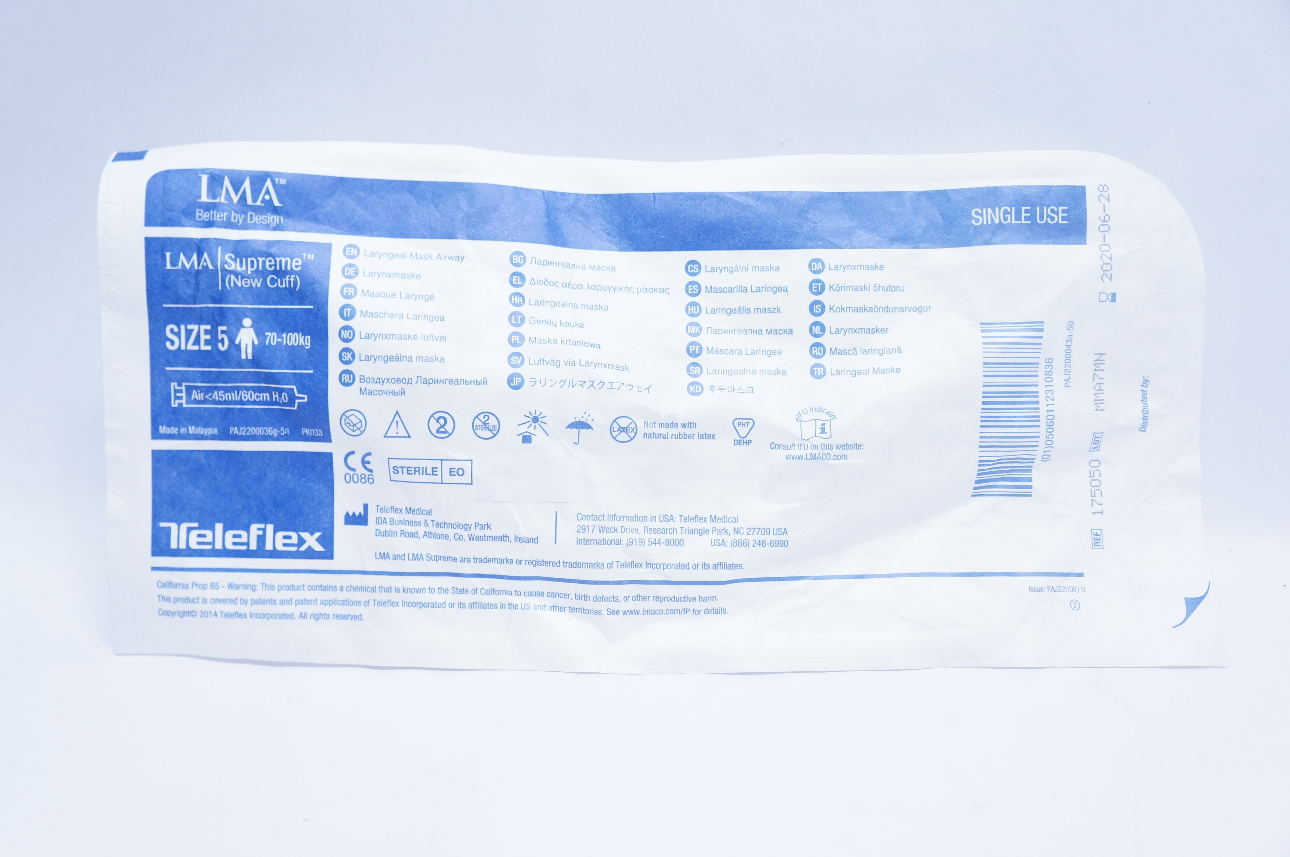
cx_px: 645
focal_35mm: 34
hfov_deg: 55.2
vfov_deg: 38.3
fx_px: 1235
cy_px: 428
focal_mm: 23
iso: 1600
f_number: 4.5
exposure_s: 1/160
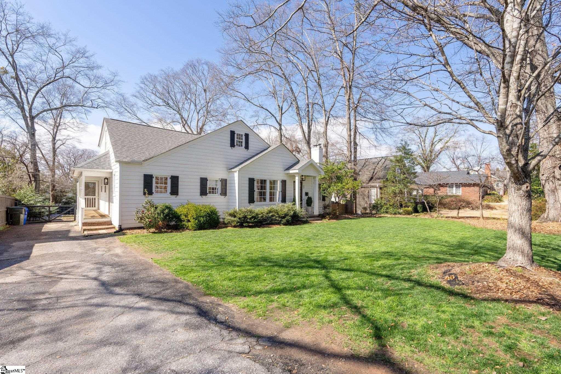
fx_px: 249
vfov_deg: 73.7
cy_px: 187
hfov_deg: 96.7
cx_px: 280
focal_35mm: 16
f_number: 8
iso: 250
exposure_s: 1/500
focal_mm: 16
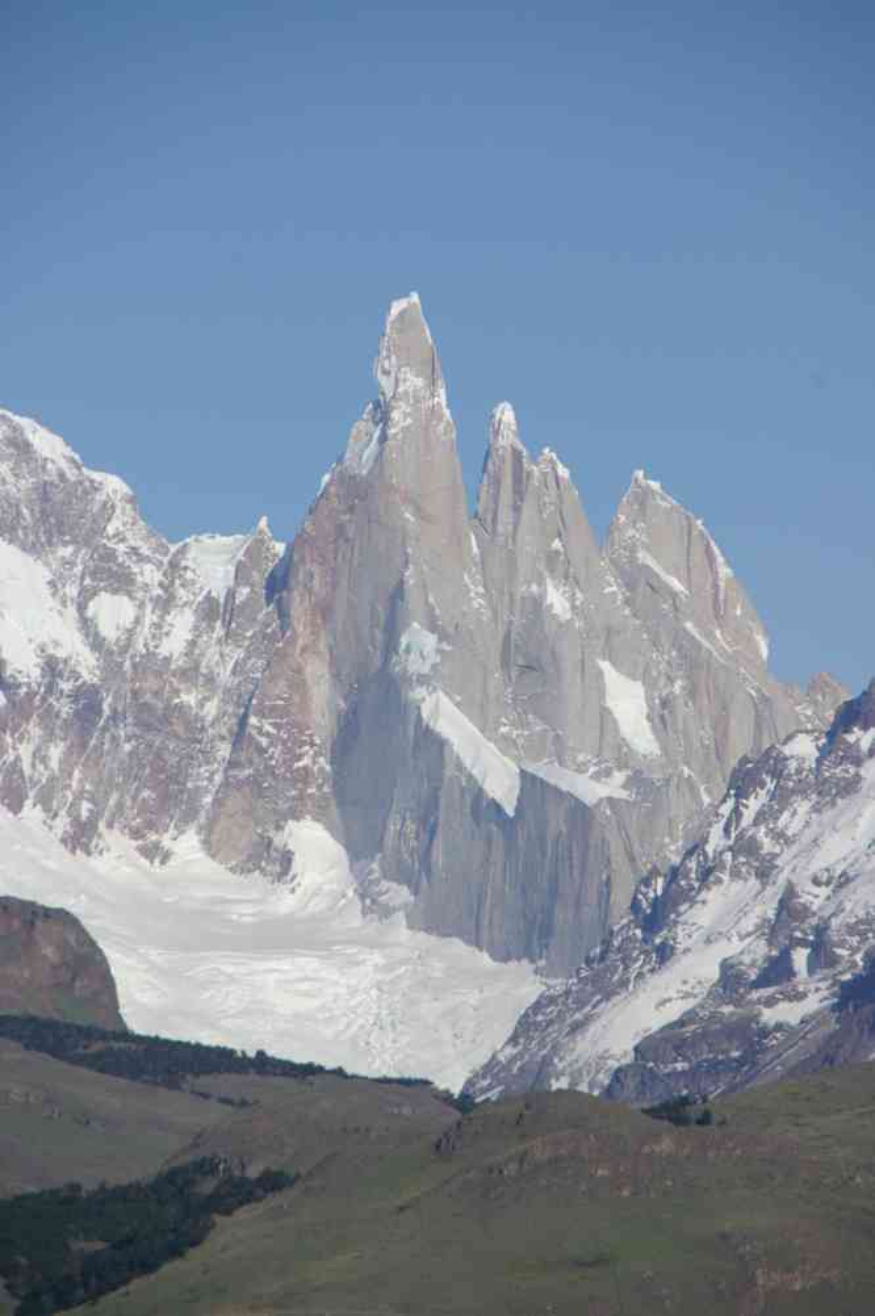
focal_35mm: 270
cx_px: 438
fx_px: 9863
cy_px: 658
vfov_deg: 7.6
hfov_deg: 5.1
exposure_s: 1/350
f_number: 11
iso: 100
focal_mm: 180
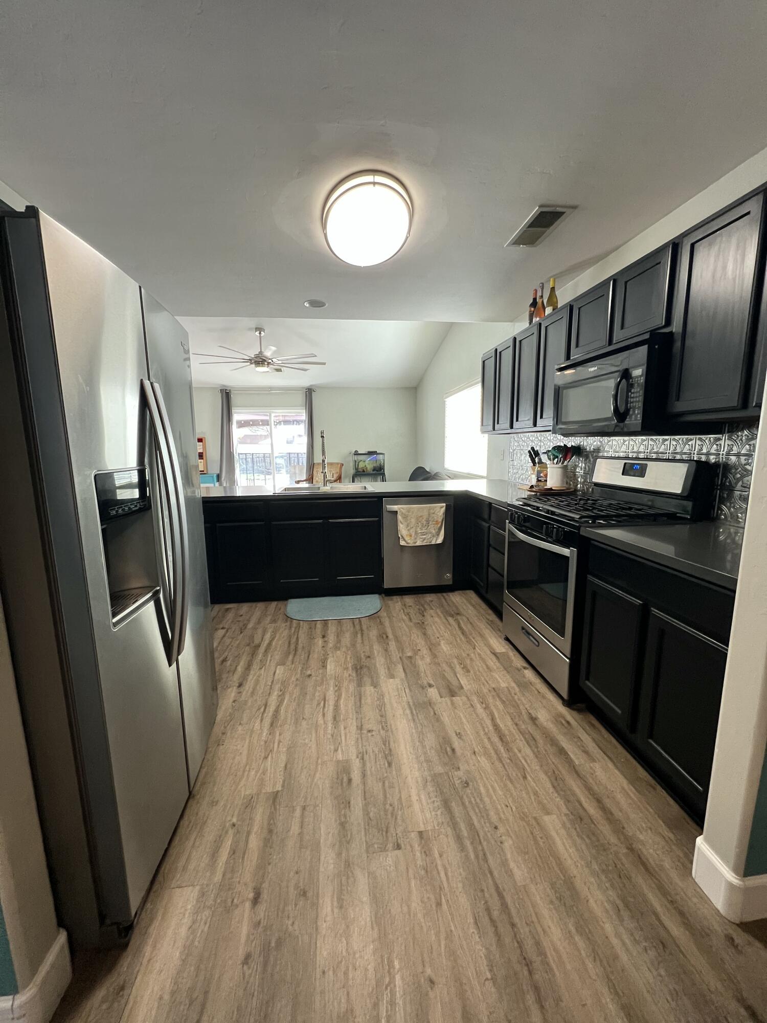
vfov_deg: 106.2
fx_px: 384
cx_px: 384
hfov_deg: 89.9
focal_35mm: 13
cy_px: 512
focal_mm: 1.57
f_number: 1.8
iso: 400
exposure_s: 1/60
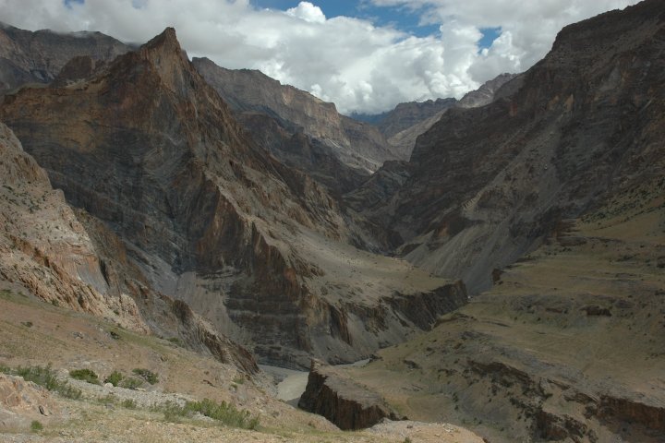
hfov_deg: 53.1
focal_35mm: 36
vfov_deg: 36.9
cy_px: 222
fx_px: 665
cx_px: 332
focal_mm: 24
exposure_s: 1/400
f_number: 11
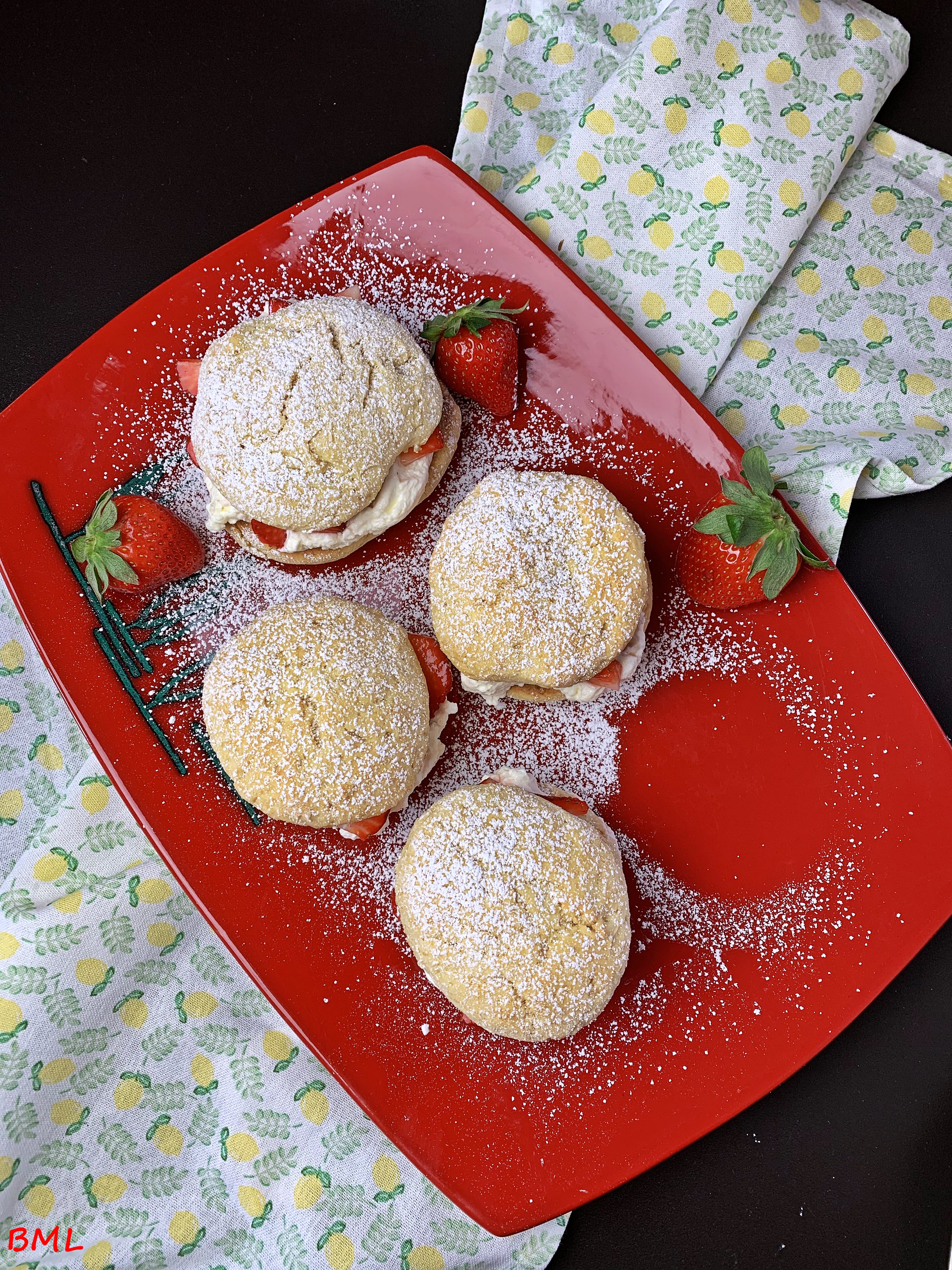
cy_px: 635
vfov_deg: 67.3
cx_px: 476
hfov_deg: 53.1
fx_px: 953
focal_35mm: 26
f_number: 1.8
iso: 32
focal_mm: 4.25
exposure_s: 1/100
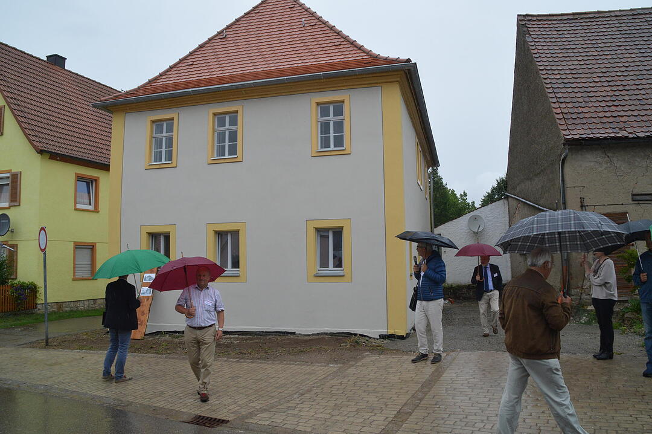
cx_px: 326
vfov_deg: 47.8
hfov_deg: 67.4
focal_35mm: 27
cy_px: 217
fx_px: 489
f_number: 10
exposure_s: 1/400
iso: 800
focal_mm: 18
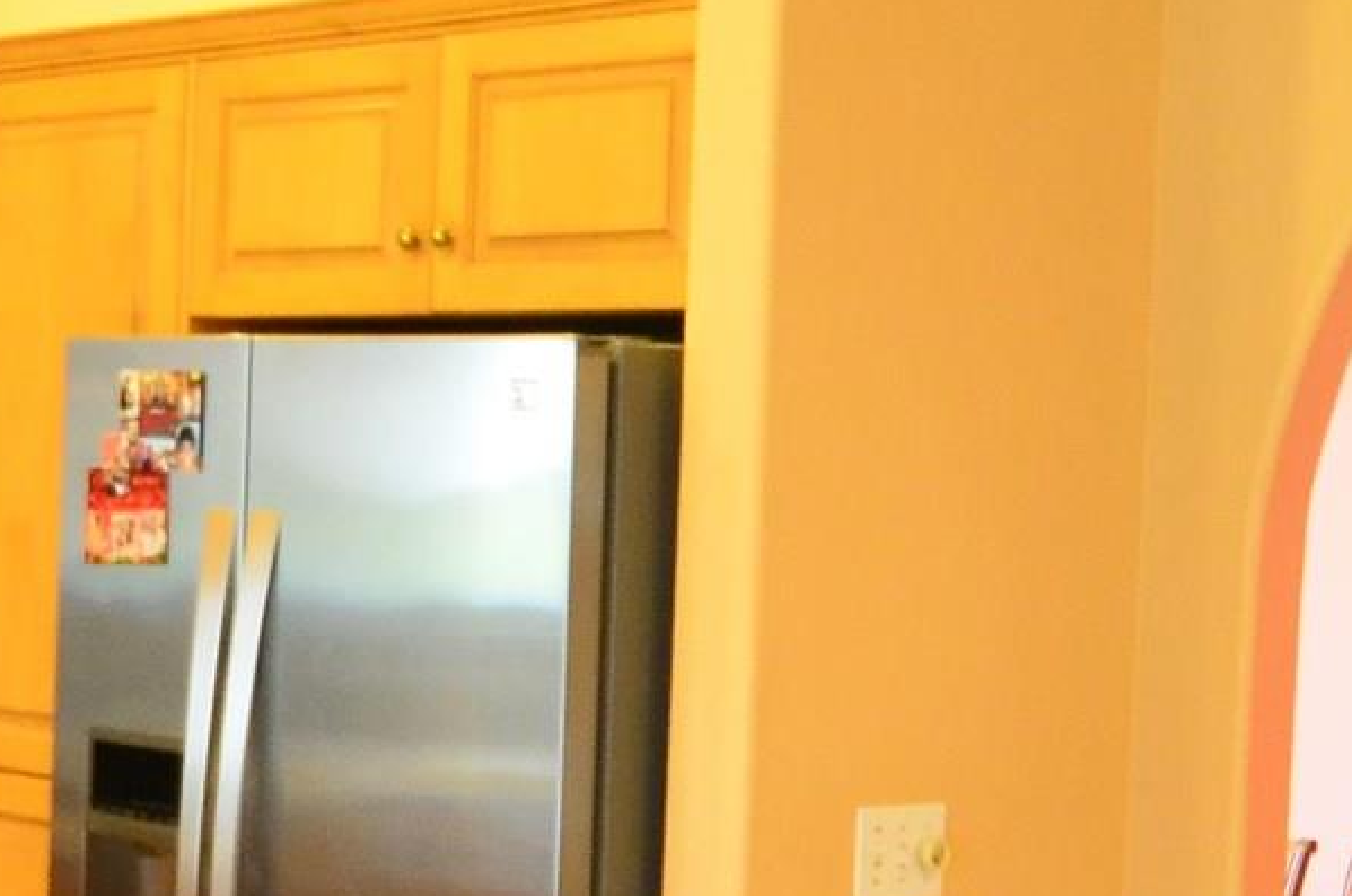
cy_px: 512
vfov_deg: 16.1
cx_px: 38
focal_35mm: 85
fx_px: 3170
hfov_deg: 23.2
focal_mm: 11
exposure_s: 1/40
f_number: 2.8
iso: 1100
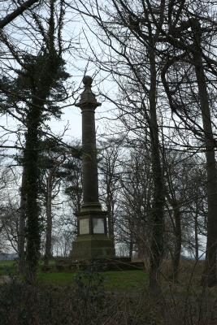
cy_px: 162
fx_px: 479
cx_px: 108
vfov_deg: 37.5
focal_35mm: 53
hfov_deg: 25.5
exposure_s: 1/240
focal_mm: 35
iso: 200
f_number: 5.6
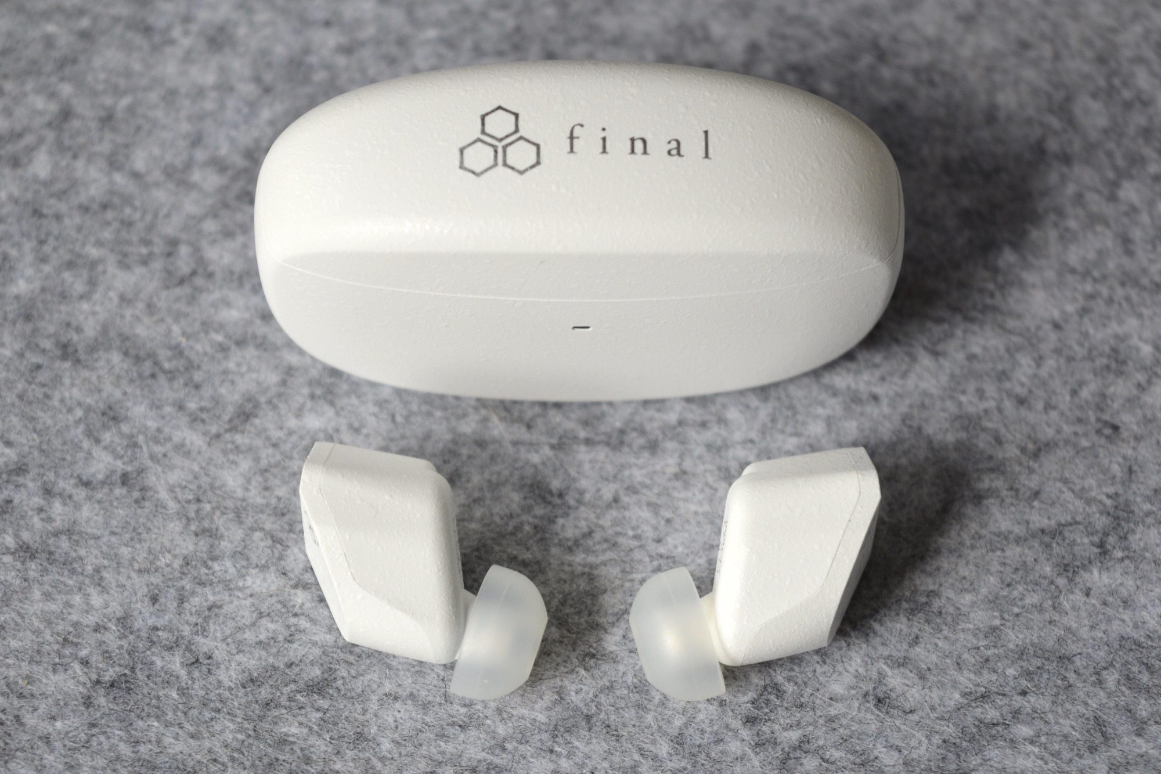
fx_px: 2660
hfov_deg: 24.6
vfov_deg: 16.6
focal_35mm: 82
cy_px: 387
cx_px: 580
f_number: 5.6
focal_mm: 55
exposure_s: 1/125
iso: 220
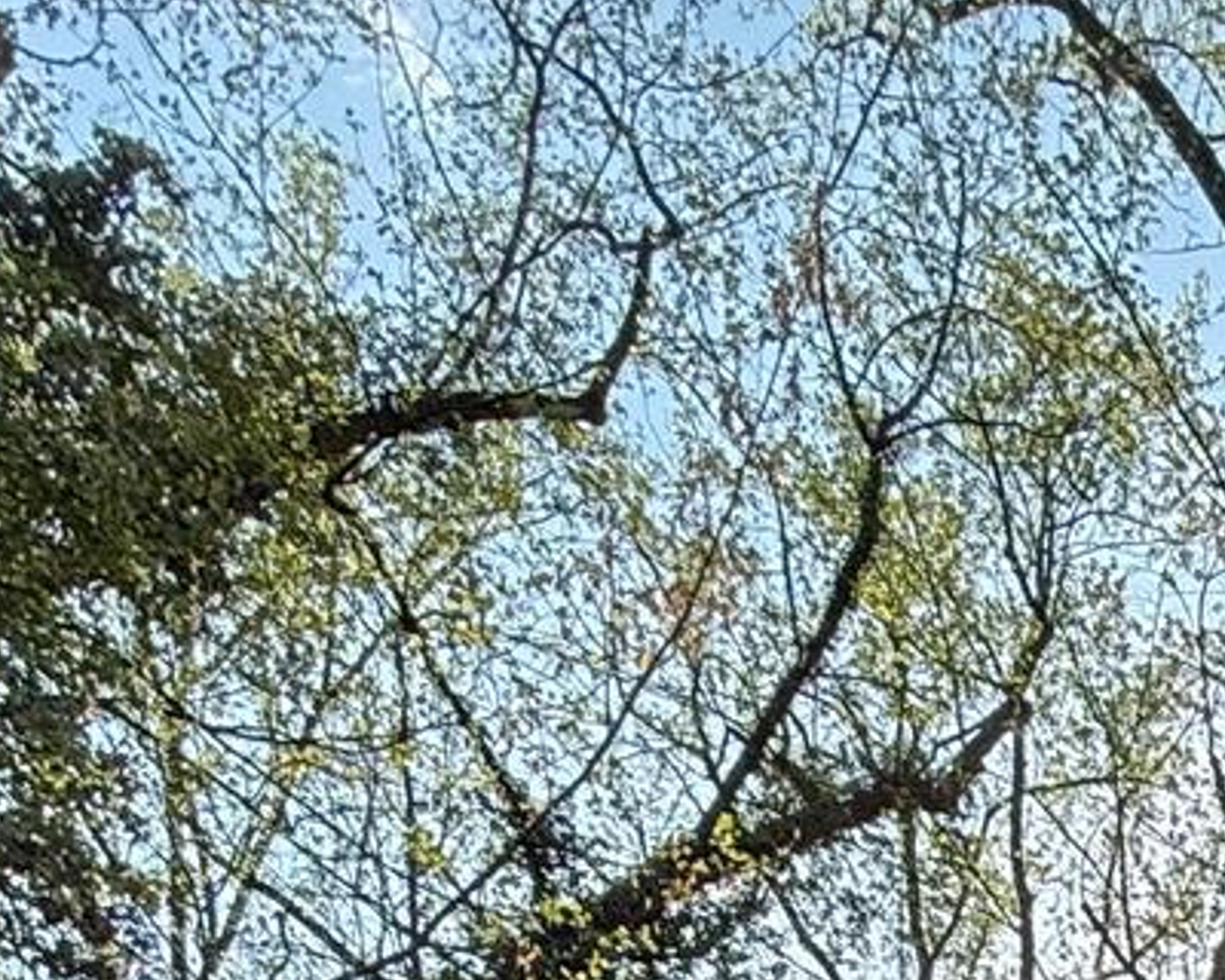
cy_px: 2334
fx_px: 2538
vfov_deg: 14.5
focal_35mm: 70
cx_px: 1718
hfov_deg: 23.1
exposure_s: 1/1017
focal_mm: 2.22
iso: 64
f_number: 2.2
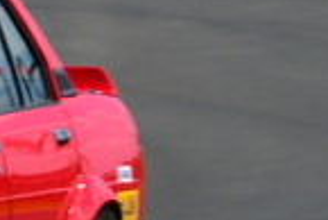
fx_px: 31692
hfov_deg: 0.6
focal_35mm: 3475
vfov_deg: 0.4
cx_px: -113
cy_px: -60
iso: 100
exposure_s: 1/125
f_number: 14
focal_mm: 420
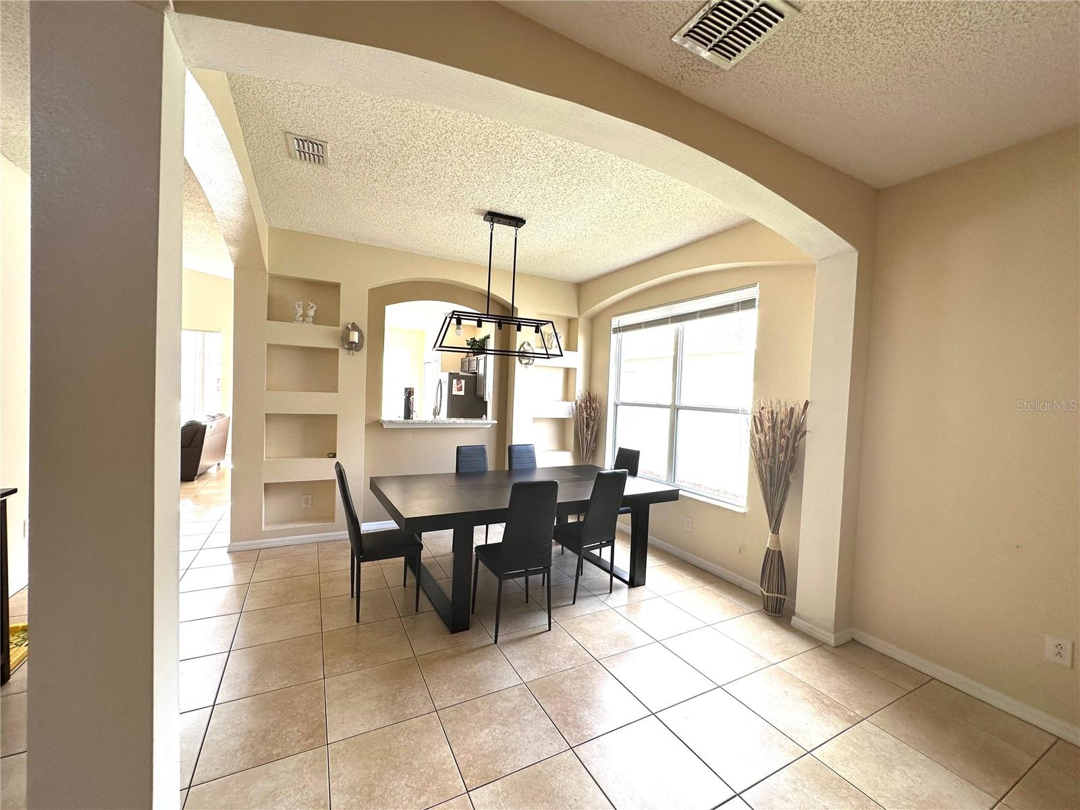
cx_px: 540
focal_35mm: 14
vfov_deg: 85.7
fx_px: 437
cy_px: 405
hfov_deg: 102.1
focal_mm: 2.22
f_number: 2.2
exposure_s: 1/99
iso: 50
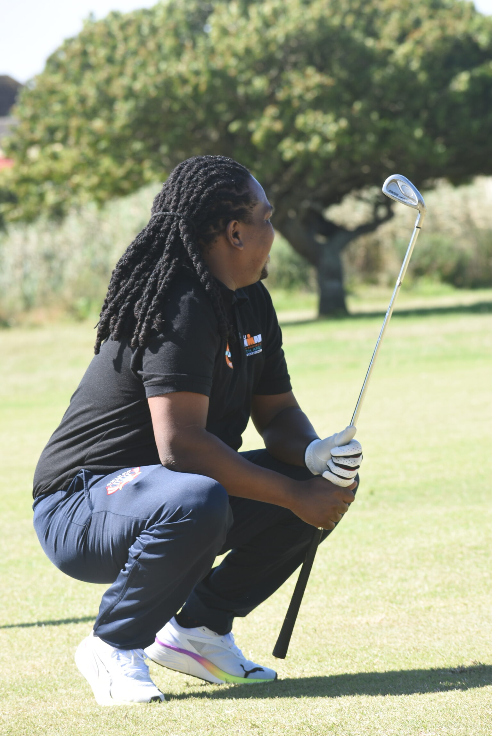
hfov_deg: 6.8
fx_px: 4143
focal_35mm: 202
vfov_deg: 10.2
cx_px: 246
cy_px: 368
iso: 100
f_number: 8
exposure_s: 1/100
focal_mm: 135
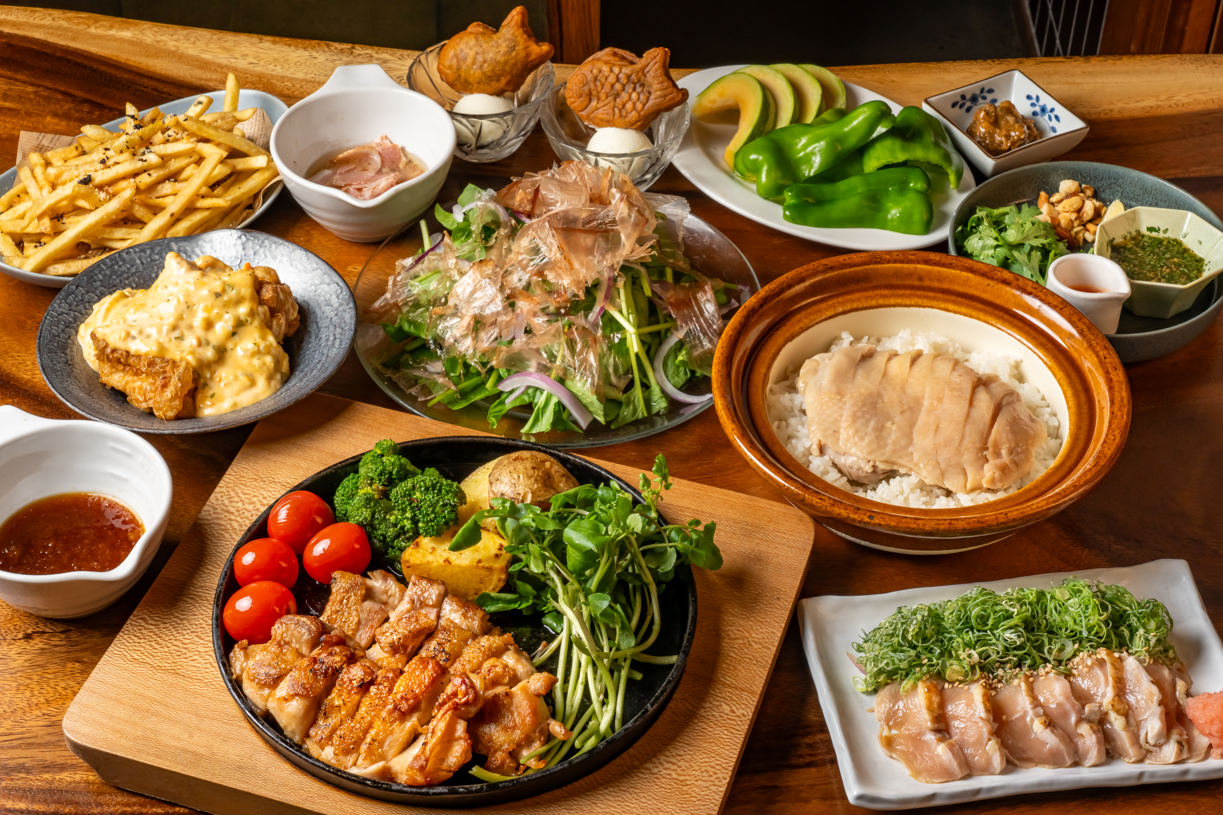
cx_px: 612
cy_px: 408
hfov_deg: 32.4
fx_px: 2106
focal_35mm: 62
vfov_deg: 21.9
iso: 500
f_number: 22
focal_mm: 62
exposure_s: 1/125
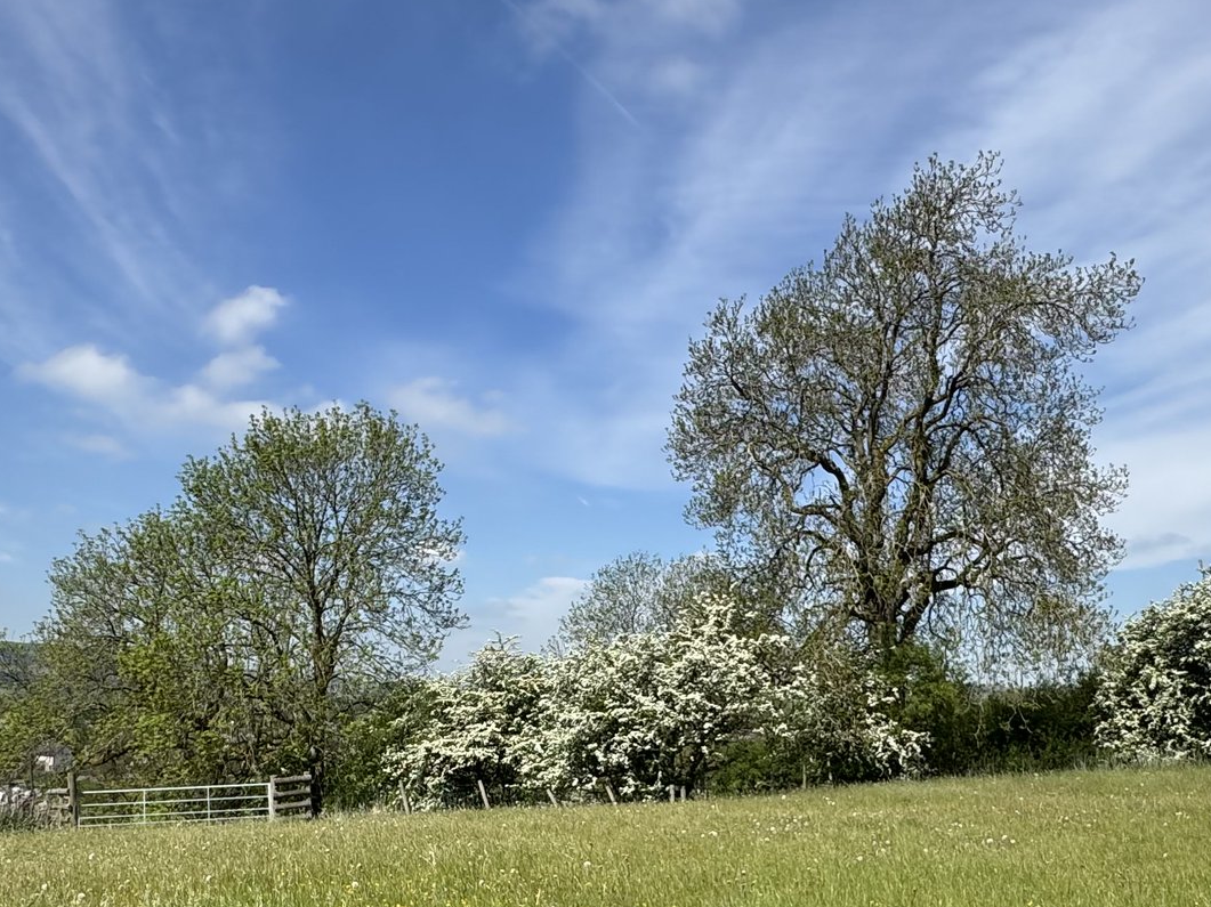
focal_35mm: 33
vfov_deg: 41.0
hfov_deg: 55.4
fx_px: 1154
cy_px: 734
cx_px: 597
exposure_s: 1/2273
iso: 50
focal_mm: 2.22
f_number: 2.2
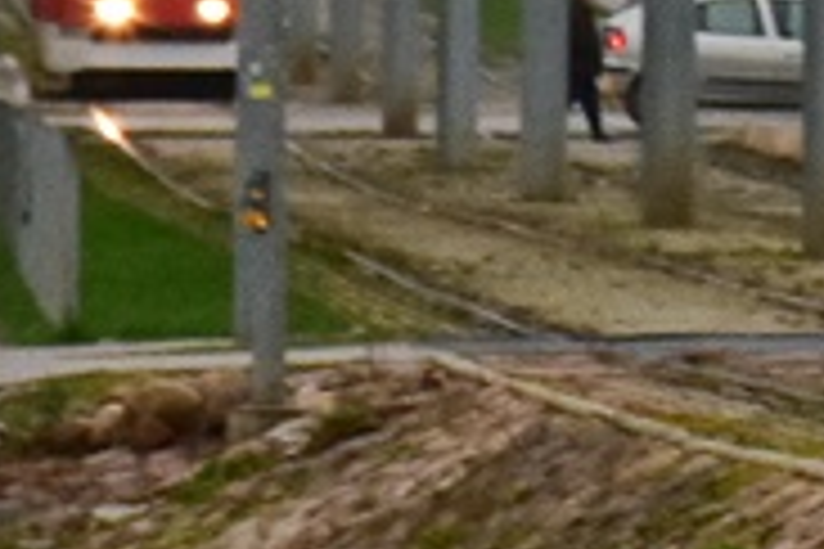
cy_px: -756
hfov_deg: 2.6
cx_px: 2112
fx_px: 18035
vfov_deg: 1.7
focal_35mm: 788
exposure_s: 1/50
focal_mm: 80
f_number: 10
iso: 400
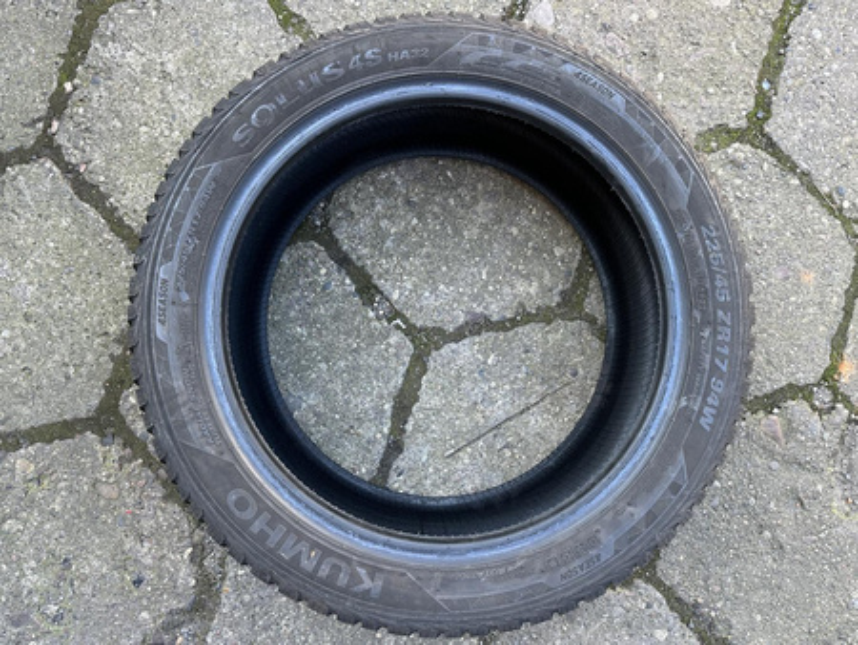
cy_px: 322
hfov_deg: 71.6
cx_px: 429
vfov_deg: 56.9
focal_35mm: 24
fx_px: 595
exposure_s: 1/121
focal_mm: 6.86
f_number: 1.78
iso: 125
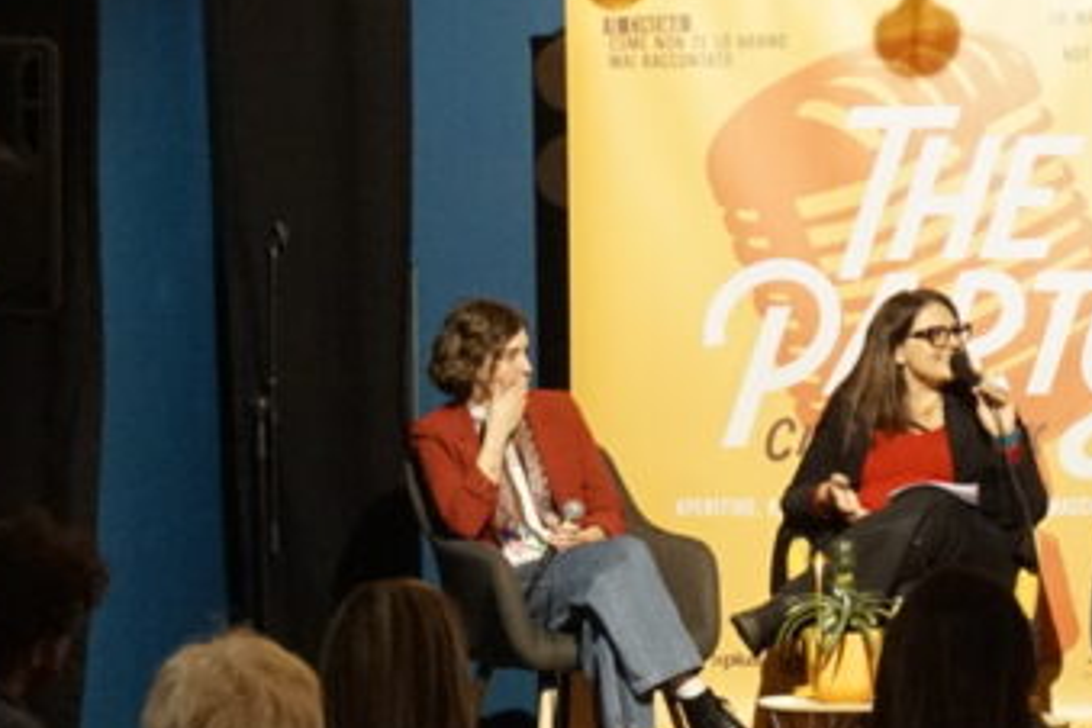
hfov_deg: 15.5
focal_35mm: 132
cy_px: 638
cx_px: 780
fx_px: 3989
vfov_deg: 10.4
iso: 3200
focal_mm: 29
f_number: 4.5
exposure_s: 1/100
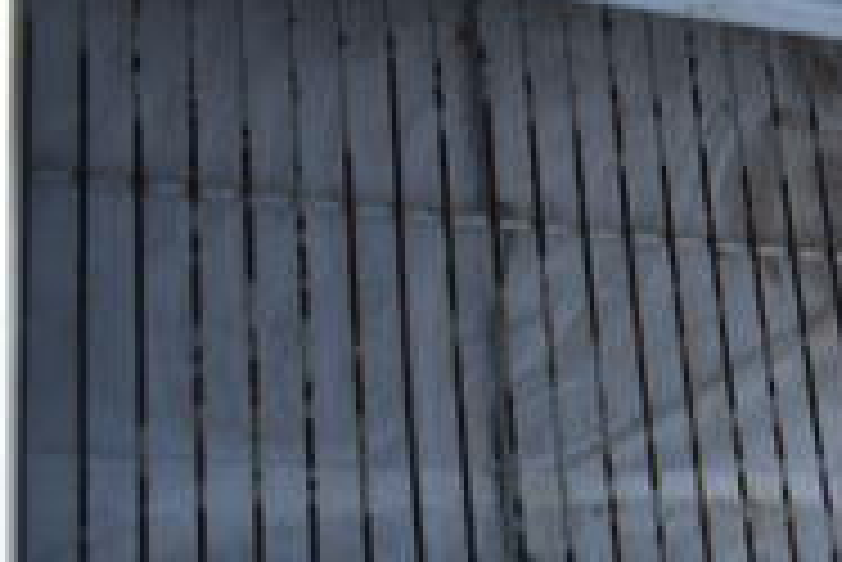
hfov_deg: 19.7
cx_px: 1297
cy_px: 436
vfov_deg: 15.5
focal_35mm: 88
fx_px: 2060
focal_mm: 18
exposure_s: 1/100
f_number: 5
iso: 100
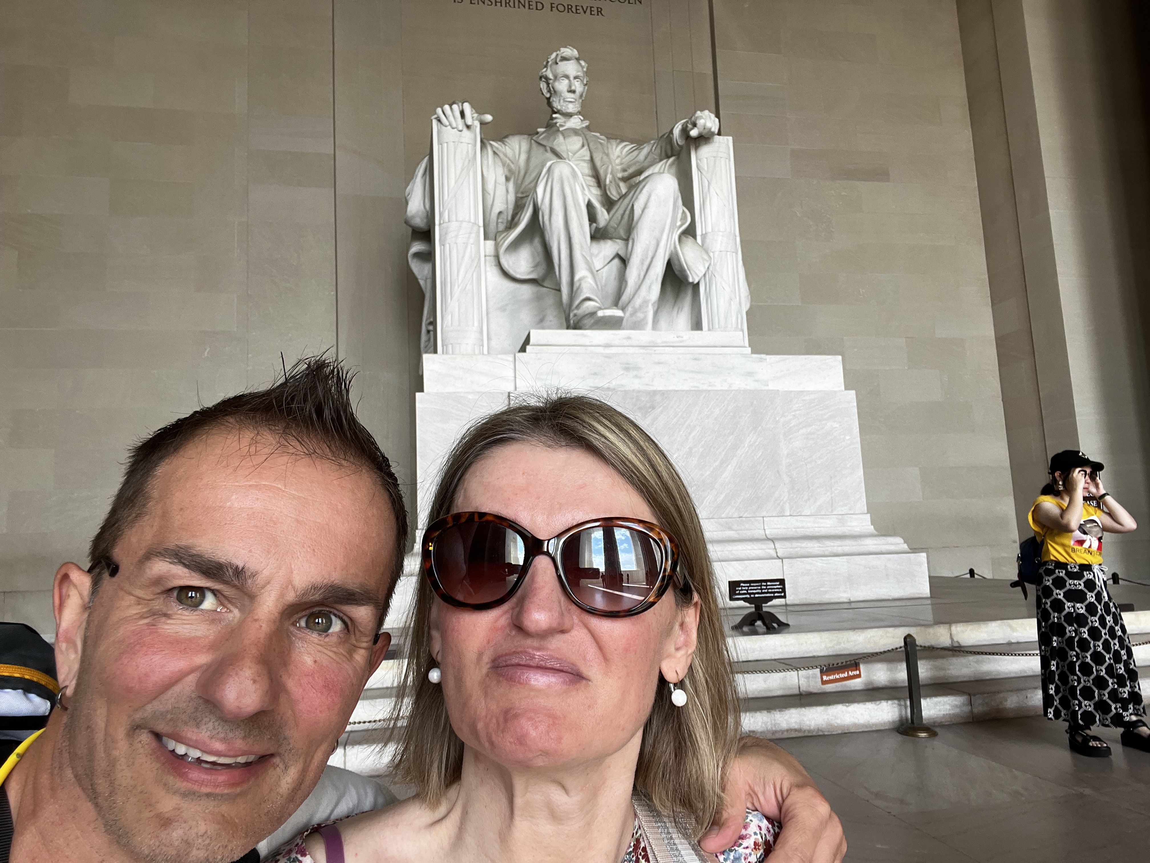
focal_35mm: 23
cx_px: 575
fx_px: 764
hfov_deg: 73.9
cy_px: 432
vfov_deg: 58.9
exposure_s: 1/121
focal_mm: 2.71
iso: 40
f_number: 2.2
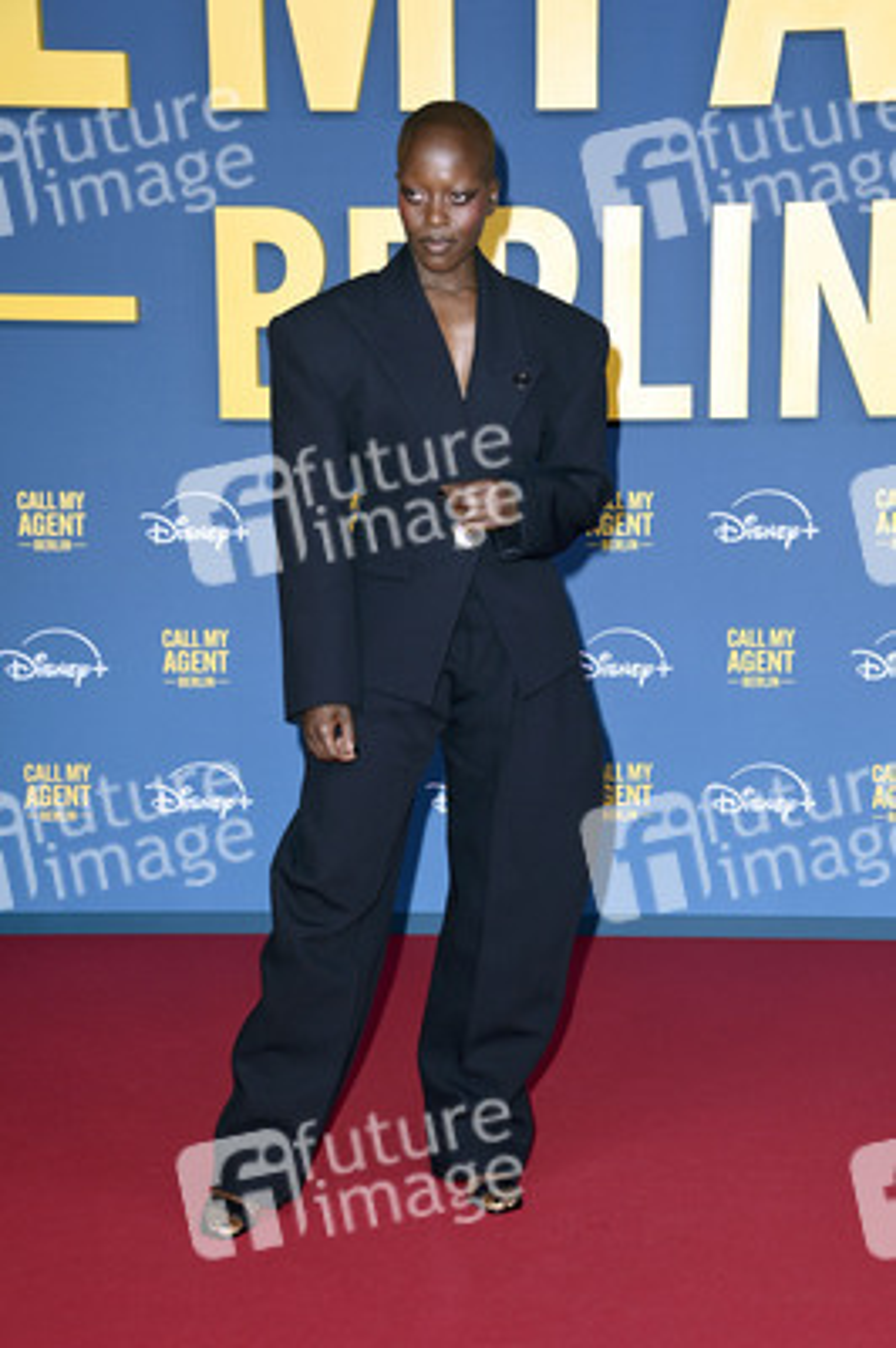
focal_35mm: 78
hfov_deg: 17.5
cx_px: 448
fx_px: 2917
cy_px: 674
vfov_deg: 26.0
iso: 800
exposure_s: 1/200
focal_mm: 78
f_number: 5.6
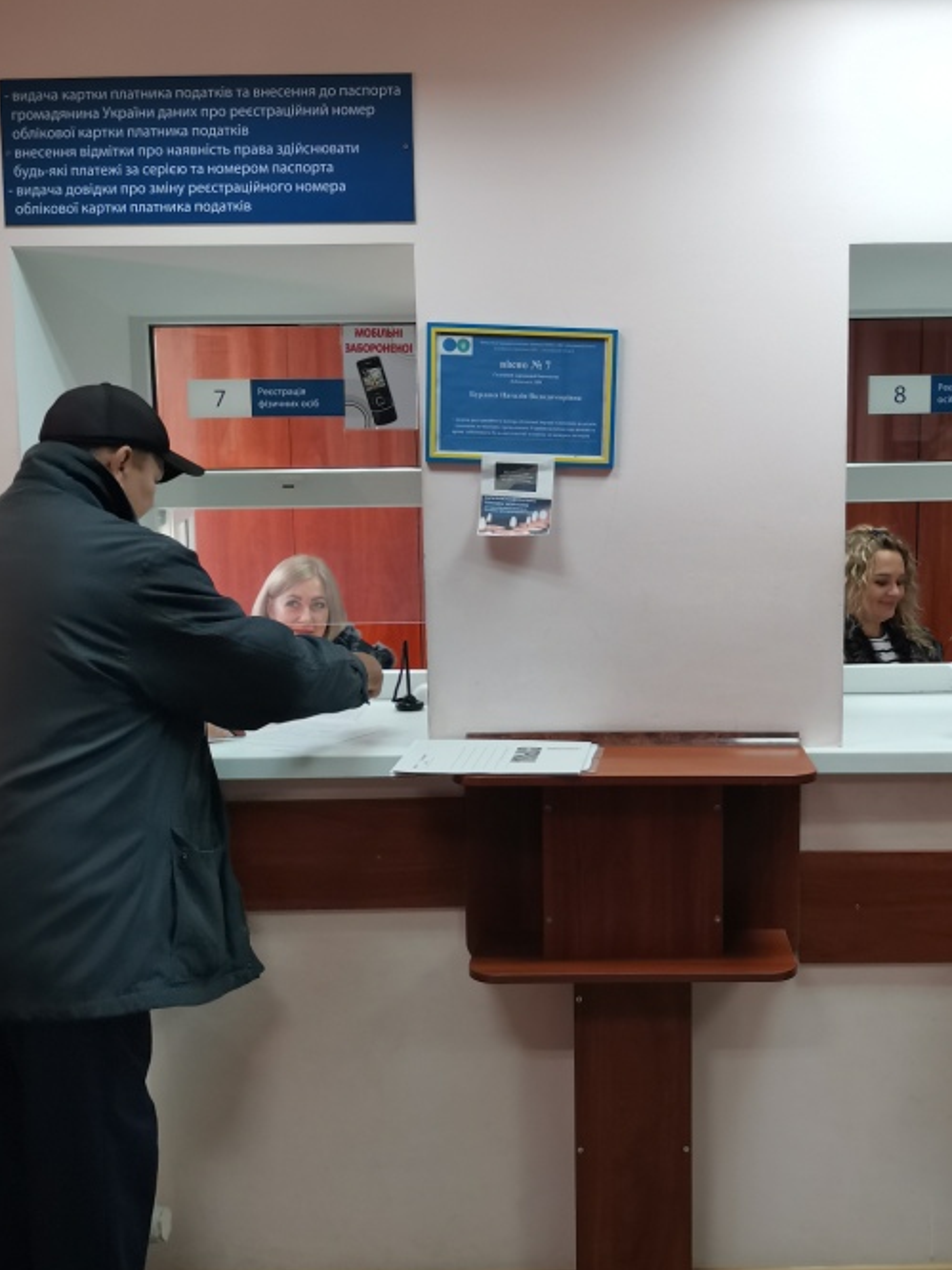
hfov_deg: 35.6
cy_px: 614
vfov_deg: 46.8
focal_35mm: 40
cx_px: 622
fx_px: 1468
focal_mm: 4.66
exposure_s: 1/100
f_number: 1.4
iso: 250
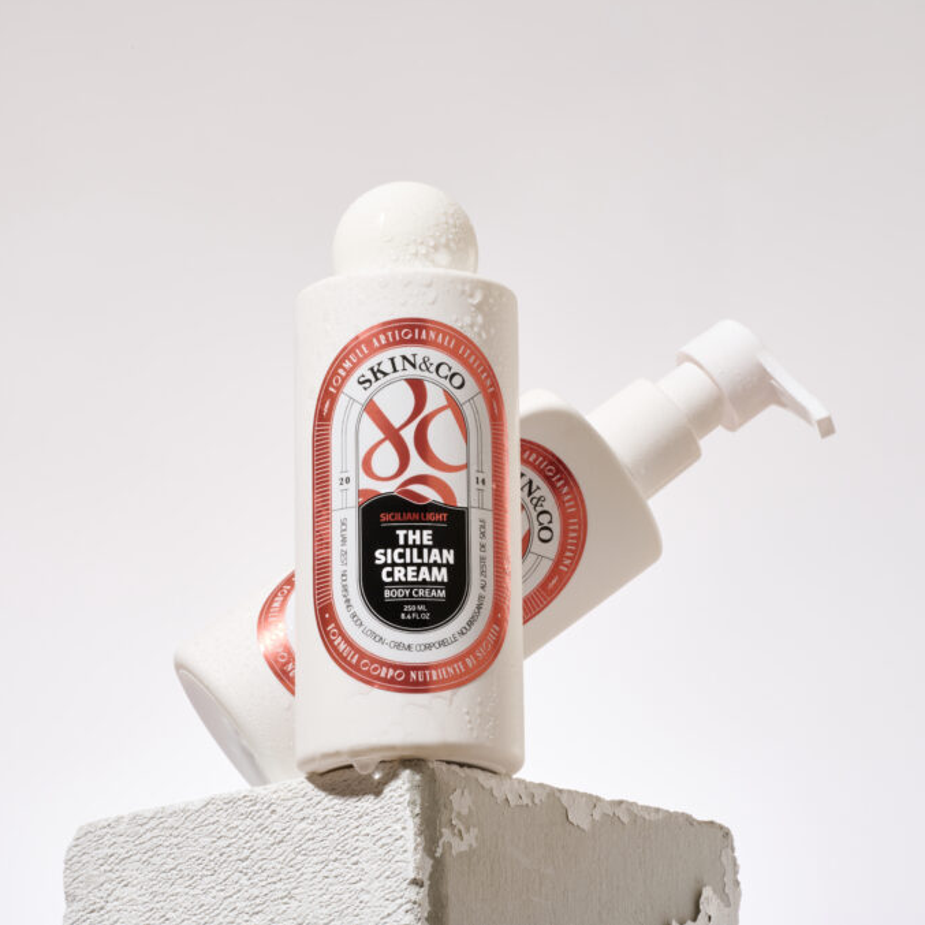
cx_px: 369
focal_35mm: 135
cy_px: 461
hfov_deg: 12.9
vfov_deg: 12.9
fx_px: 4081
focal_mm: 105
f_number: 25
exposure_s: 1/160
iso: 100
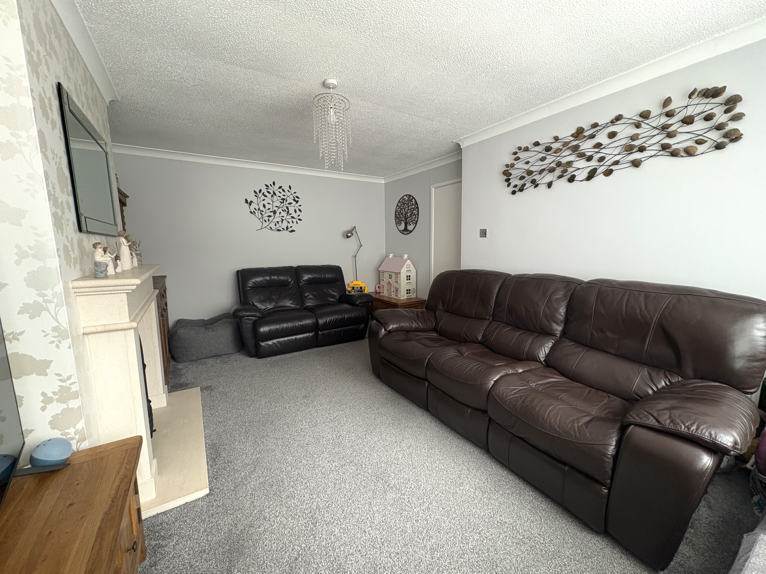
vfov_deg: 85.7
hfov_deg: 102.1
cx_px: 383
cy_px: 287
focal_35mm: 14
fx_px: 310
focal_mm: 2.22
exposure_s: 1/60
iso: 250
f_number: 2.2
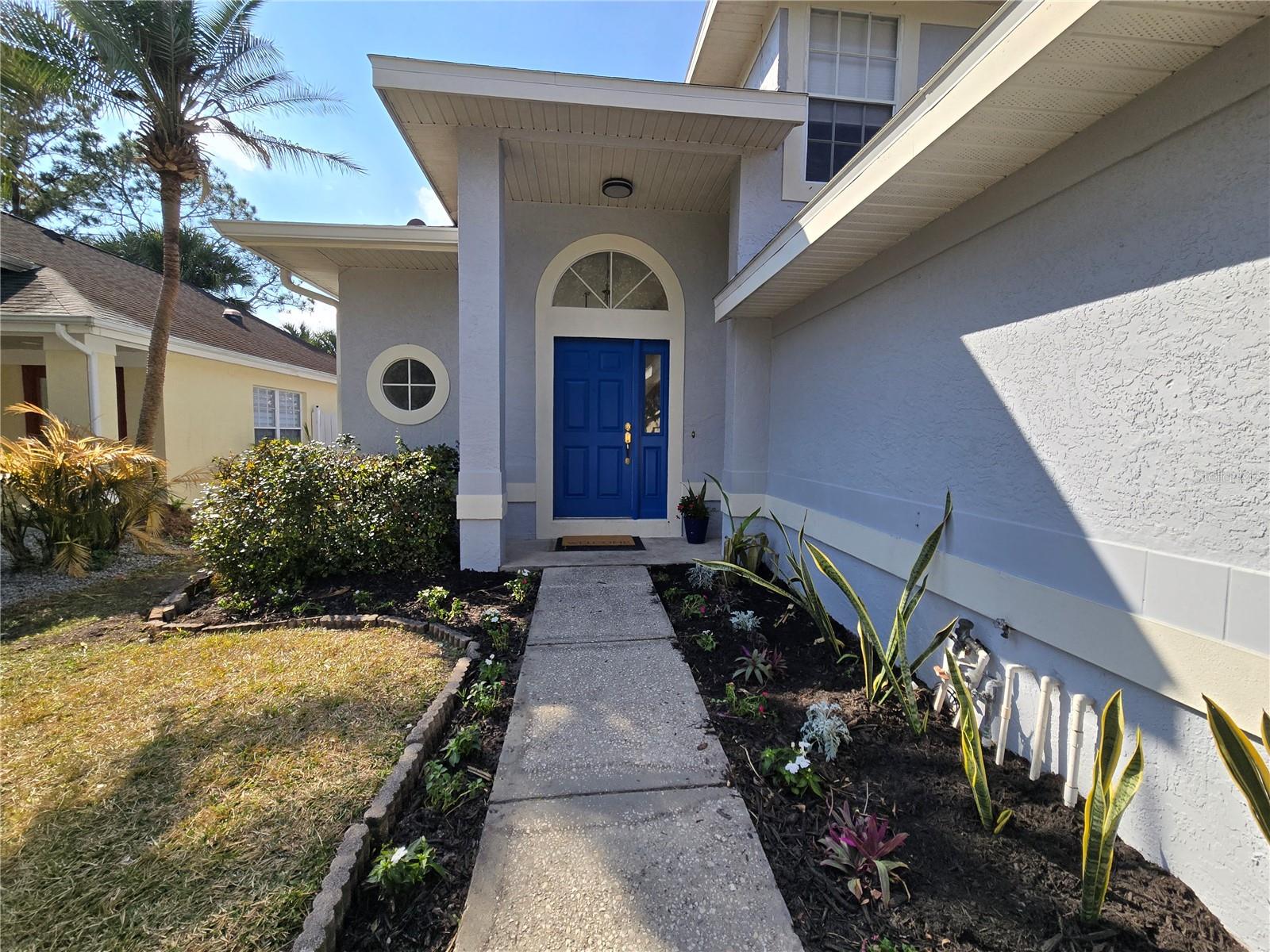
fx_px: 477
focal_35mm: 13
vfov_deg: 89.9
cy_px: 476
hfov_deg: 106.2
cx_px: 635
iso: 50
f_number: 2.2
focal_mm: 2.2
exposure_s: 1/1809
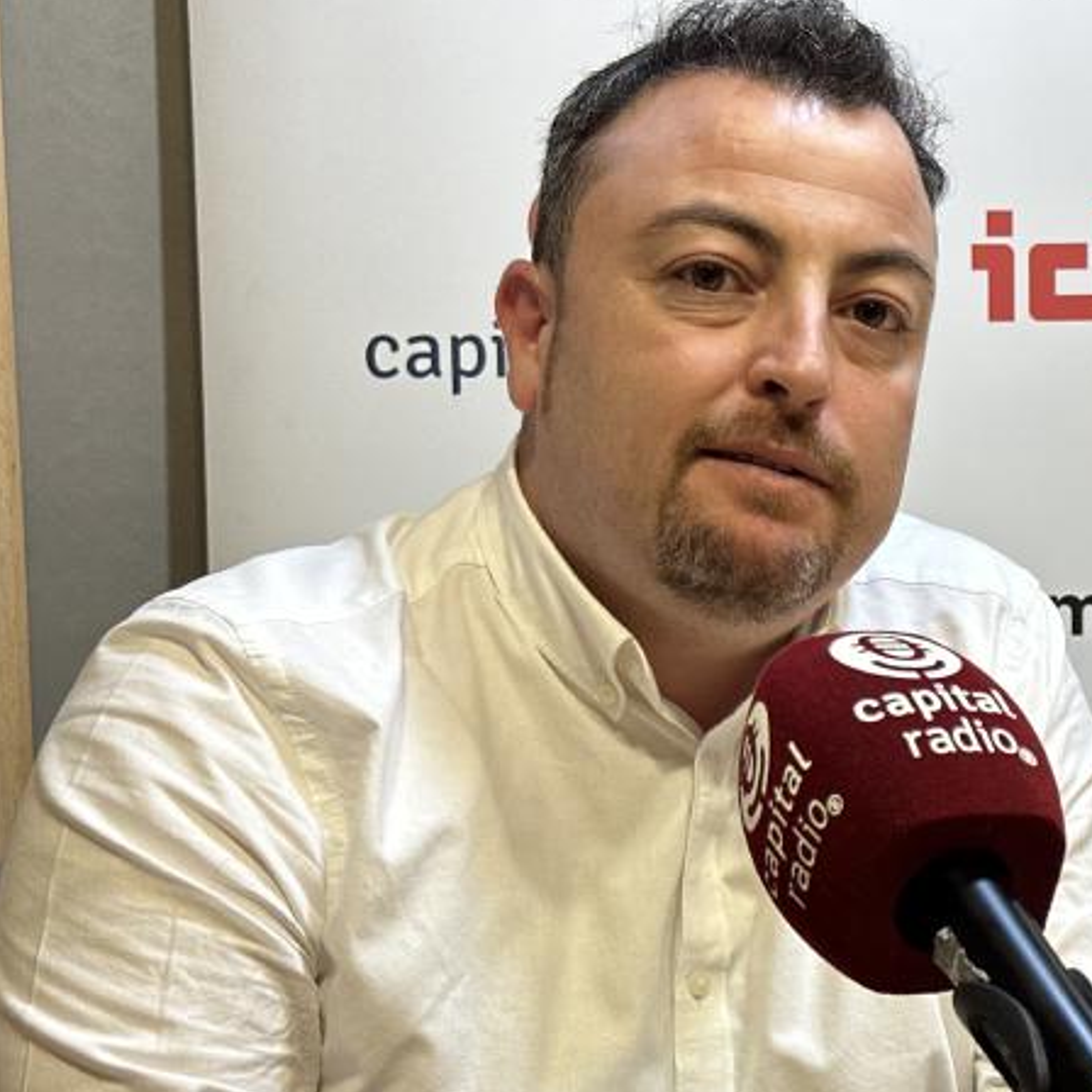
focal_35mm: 71
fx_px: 2534
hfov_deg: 24.0
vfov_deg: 24.3
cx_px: 868
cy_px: 628
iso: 125
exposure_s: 1/50
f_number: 1.78
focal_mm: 6.86
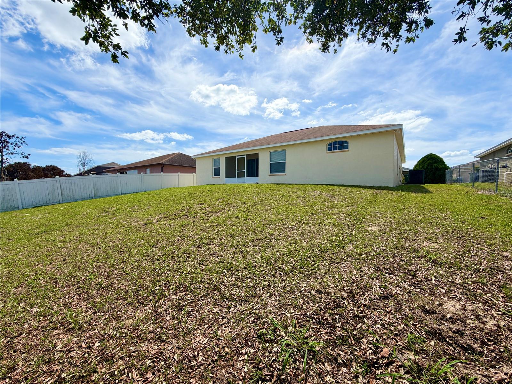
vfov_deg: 85.7
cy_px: 192
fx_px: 207
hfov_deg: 102.1
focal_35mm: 14
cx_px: 256
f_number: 2.2
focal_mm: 2.22
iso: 20
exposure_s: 1/1497
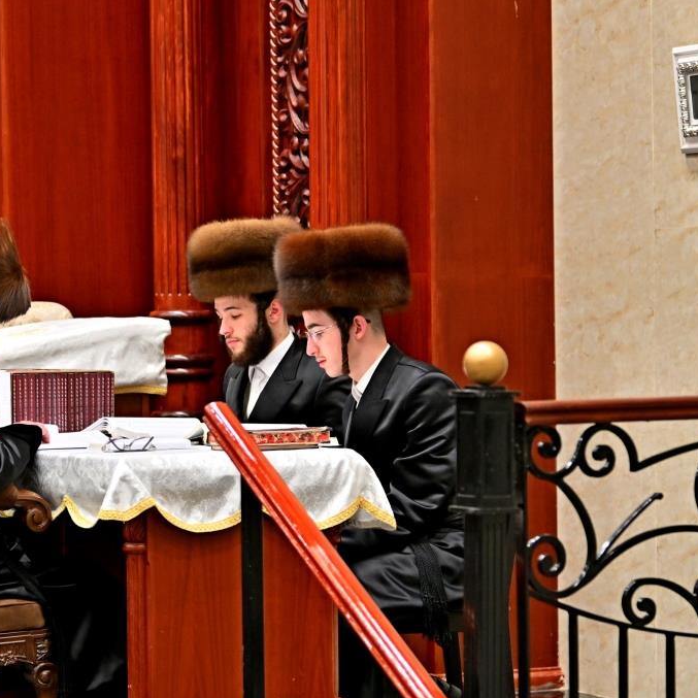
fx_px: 3080
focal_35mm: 135
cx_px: 200
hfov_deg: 12.9
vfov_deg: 12.9
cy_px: 350
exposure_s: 1/500
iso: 640
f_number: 2.8
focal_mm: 70
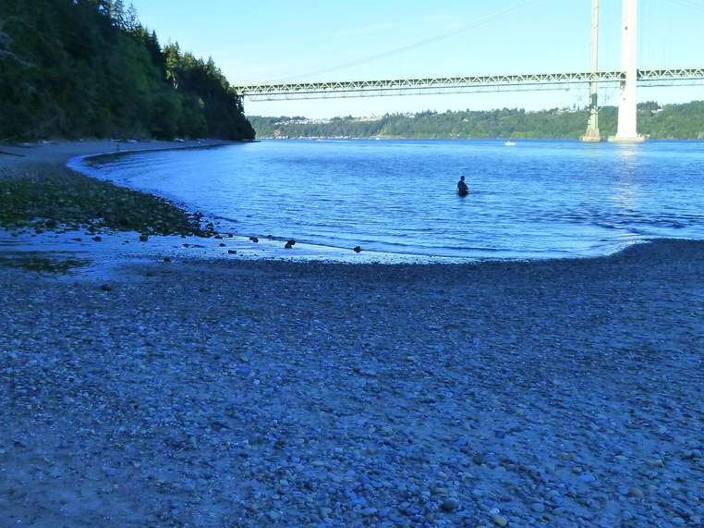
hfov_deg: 44.6
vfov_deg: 34.2
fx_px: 854
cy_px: 206
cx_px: 288
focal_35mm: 42
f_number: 3.3
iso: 200
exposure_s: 1/400
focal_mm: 4.5
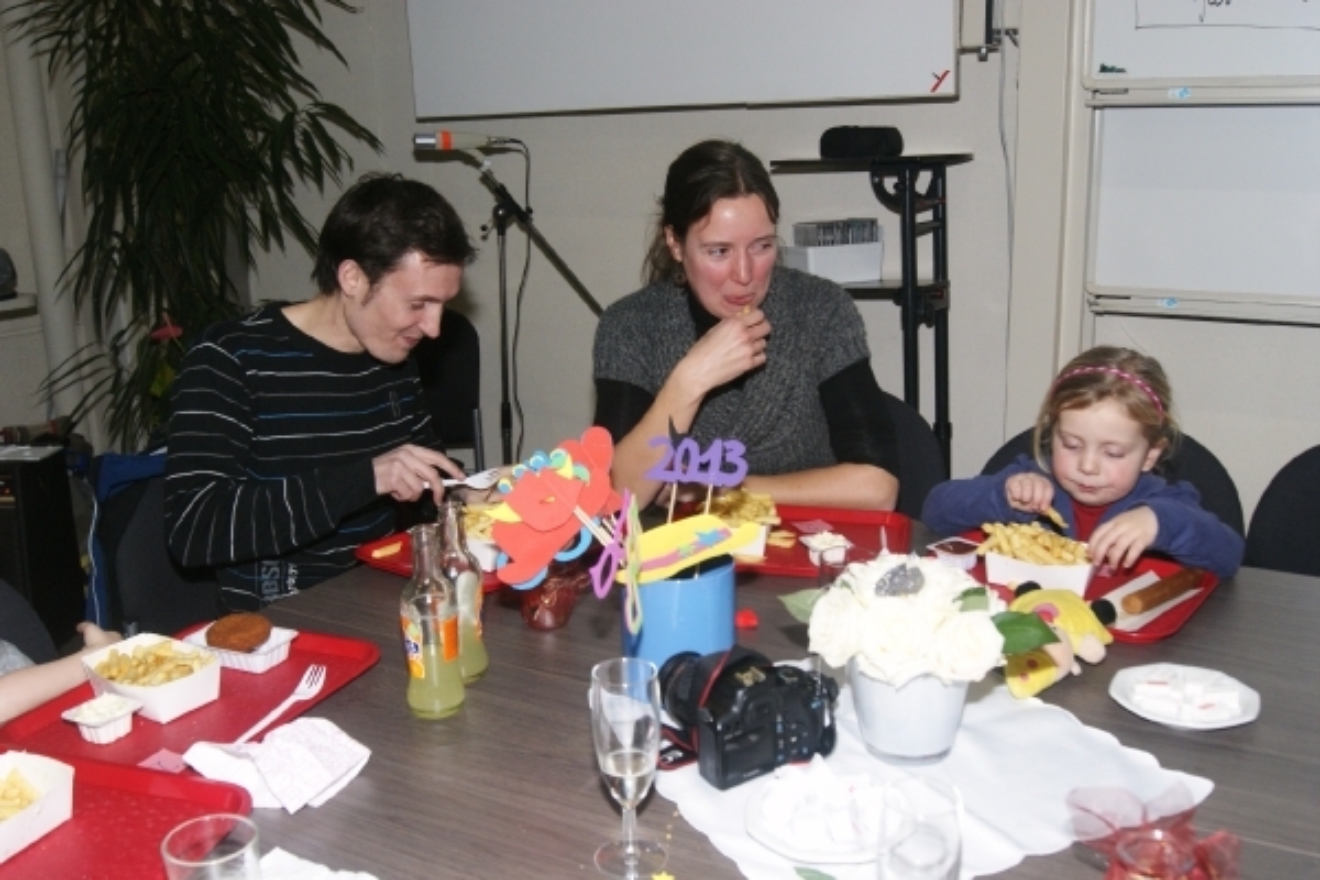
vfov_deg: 40.0
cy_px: 440
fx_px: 1210
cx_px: 660
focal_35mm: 33
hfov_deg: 57.2
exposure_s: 1/60
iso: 400
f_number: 5.6
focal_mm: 22
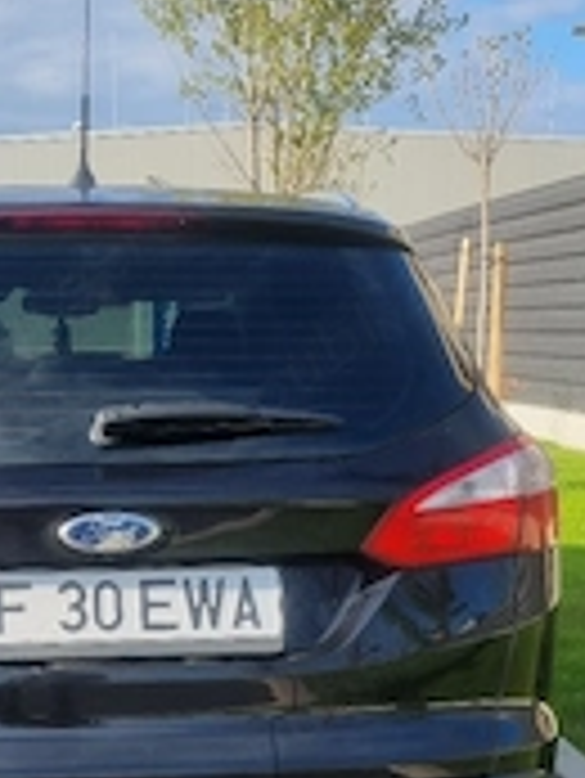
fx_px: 1350
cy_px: 715
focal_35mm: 60
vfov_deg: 30.6
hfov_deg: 24.1
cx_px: 130
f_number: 1.8
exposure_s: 1/1000
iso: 50
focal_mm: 5.4
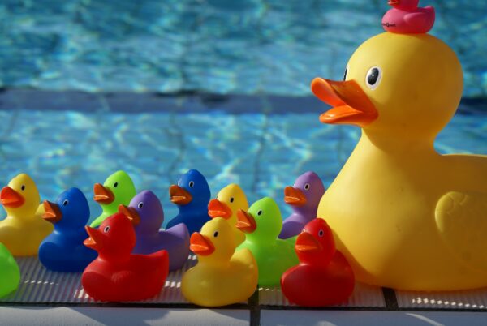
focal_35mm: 105
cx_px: 244
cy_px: 163
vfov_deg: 13.1
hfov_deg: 19.4
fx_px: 1422
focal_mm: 70
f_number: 8
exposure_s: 1/320
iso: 100
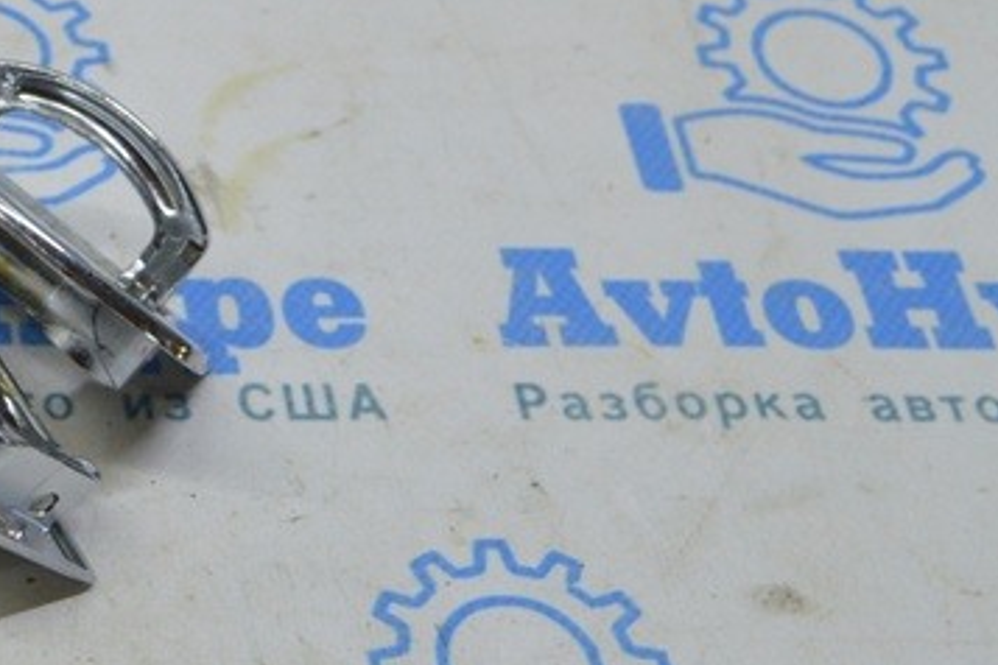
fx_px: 2978
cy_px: 77
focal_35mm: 107
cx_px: -414
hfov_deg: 17.5
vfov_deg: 12.7
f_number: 5.6
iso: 400
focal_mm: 25
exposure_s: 1/40
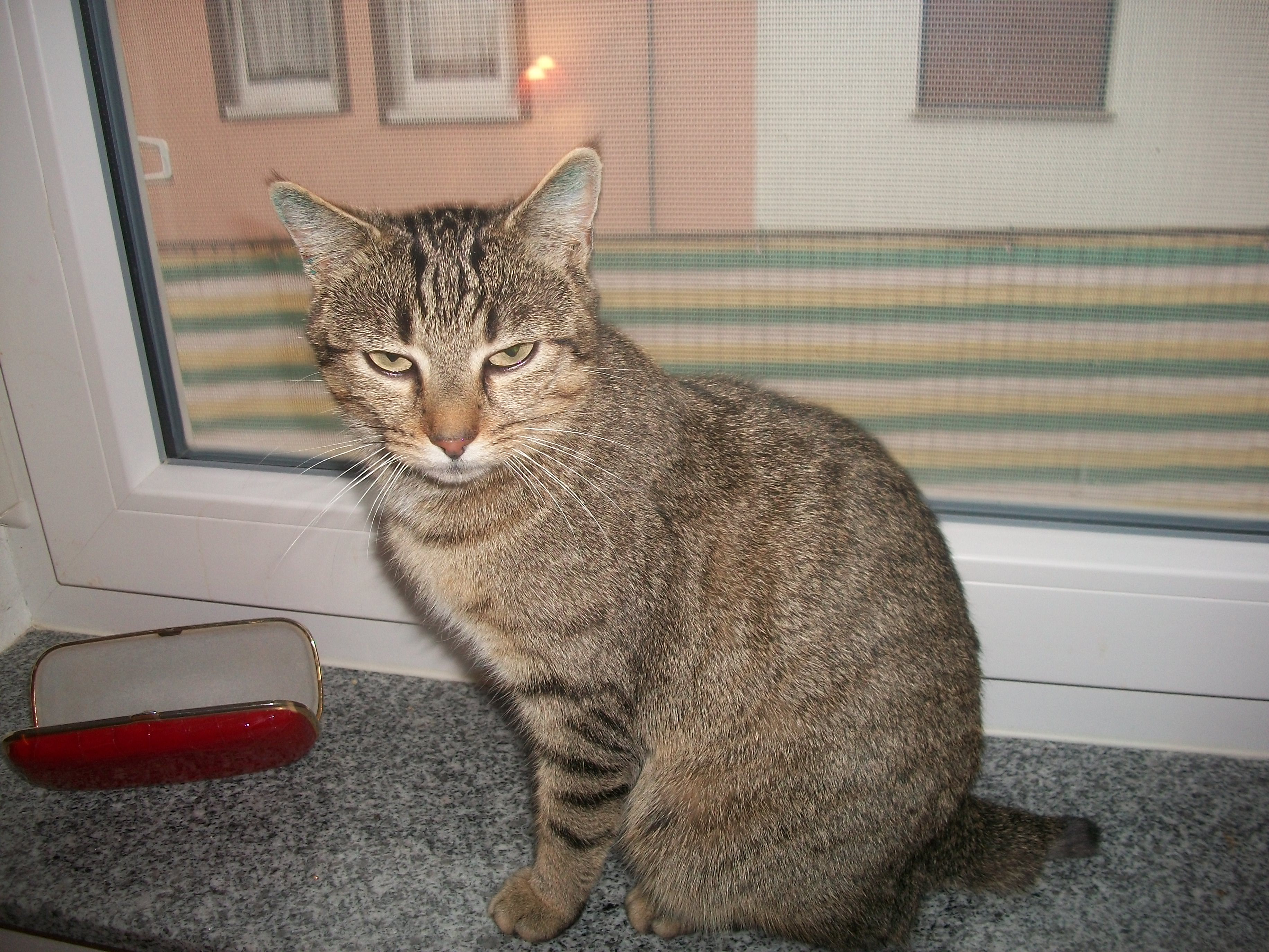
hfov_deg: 56.8
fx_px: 1173
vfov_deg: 44.2
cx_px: 634
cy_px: 476
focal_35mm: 32
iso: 80
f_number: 2.9
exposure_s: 1/30
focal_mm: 5.7
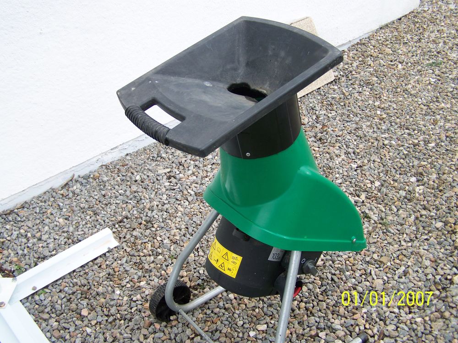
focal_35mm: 38
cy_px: 172
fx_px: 503
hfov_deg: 49.0
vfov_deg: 37.7
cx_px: 229
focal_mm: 6.3
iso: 64
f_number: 2.8
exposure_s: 1/125
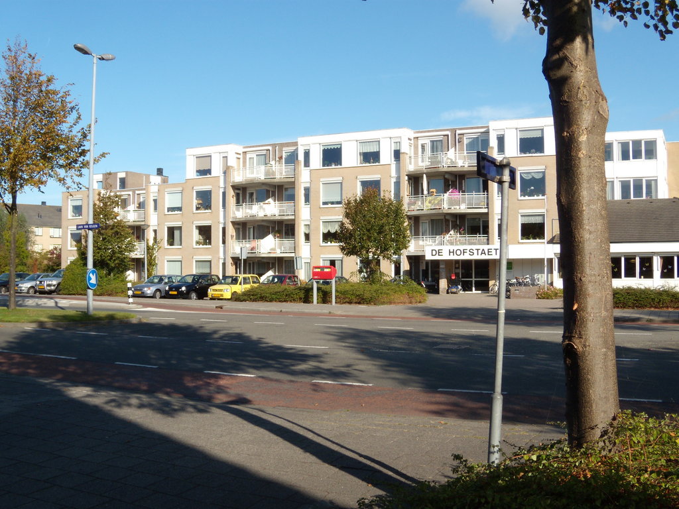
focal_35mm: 36
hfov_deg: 51.4
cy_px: 254
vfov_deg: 39.7
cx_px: 340
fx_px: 706
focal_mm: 6.4
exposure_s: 1/160
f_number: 8.5
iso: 80
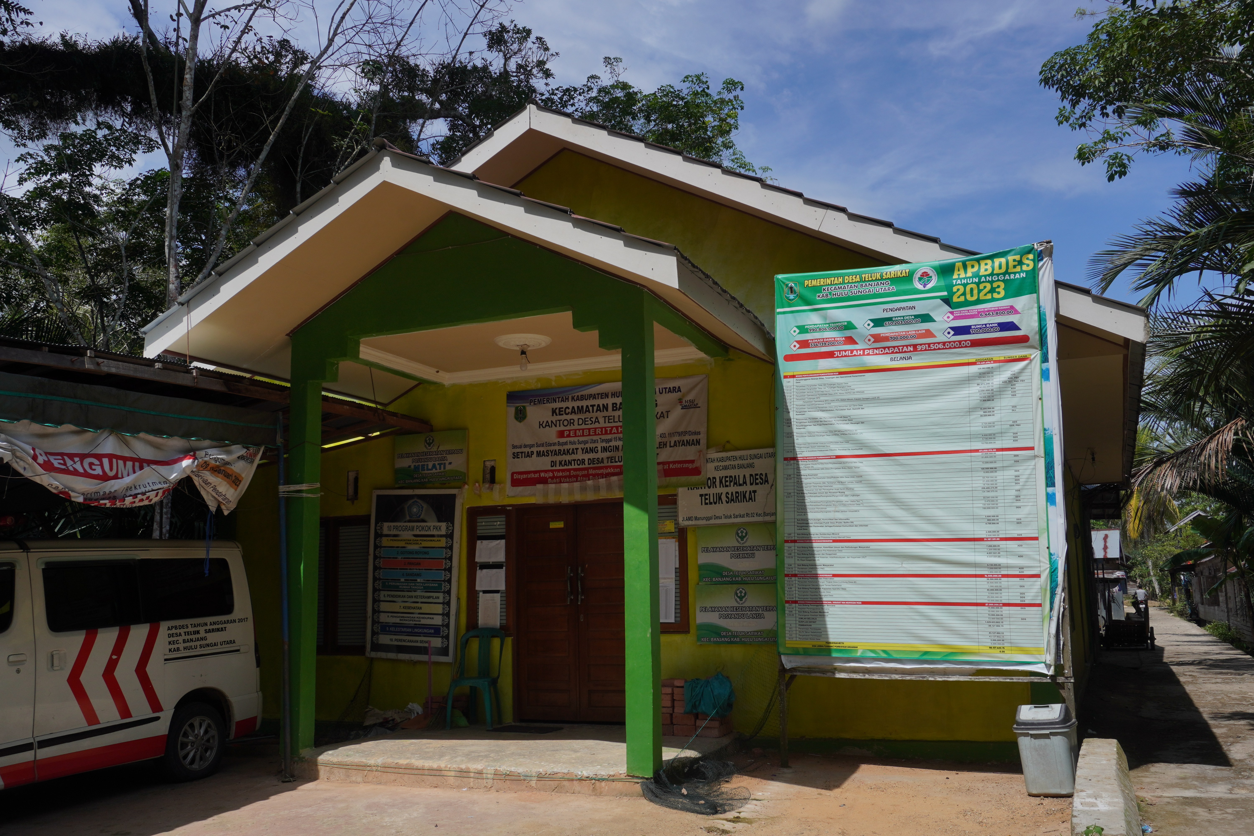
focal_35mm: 32
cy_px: 418
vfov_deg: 41.7
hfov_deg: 59.5
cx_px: 627
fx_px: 1097
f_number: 13
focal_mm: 21
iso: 100
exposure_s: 1/250
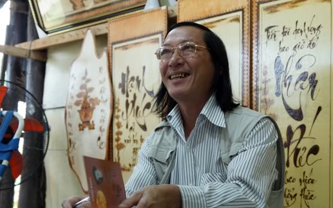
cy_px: 120
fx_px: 481
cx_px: 133
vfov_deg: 24.4
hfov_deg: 38.0
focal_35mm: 53
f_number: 2.8
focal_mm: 28
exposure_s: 1/60
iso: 400
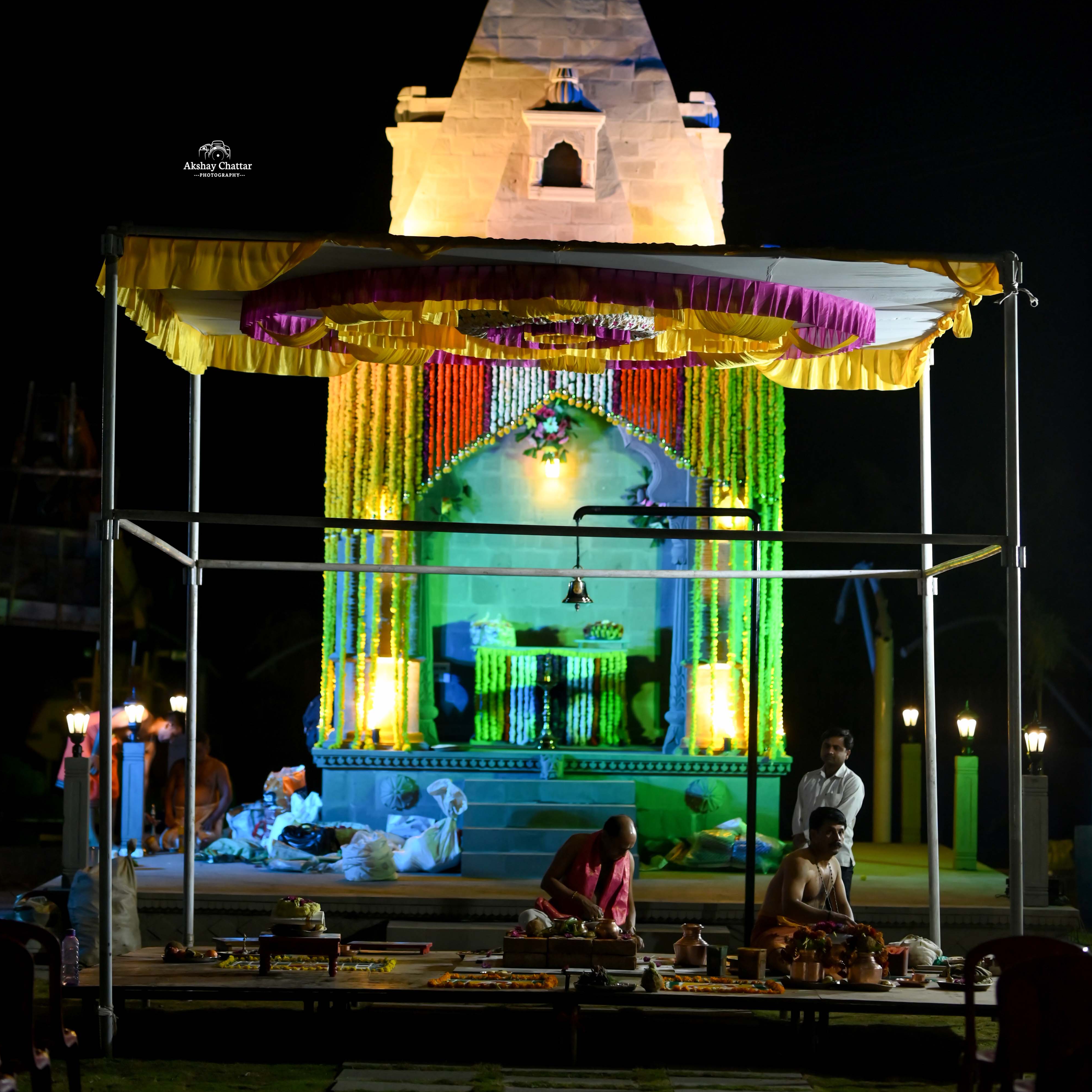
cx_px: 548
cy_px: 349
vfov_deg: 15.9
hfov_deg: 16.0
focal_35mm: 109
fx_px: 3890
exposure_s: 1/160
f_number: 2
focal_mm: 85
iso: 1600
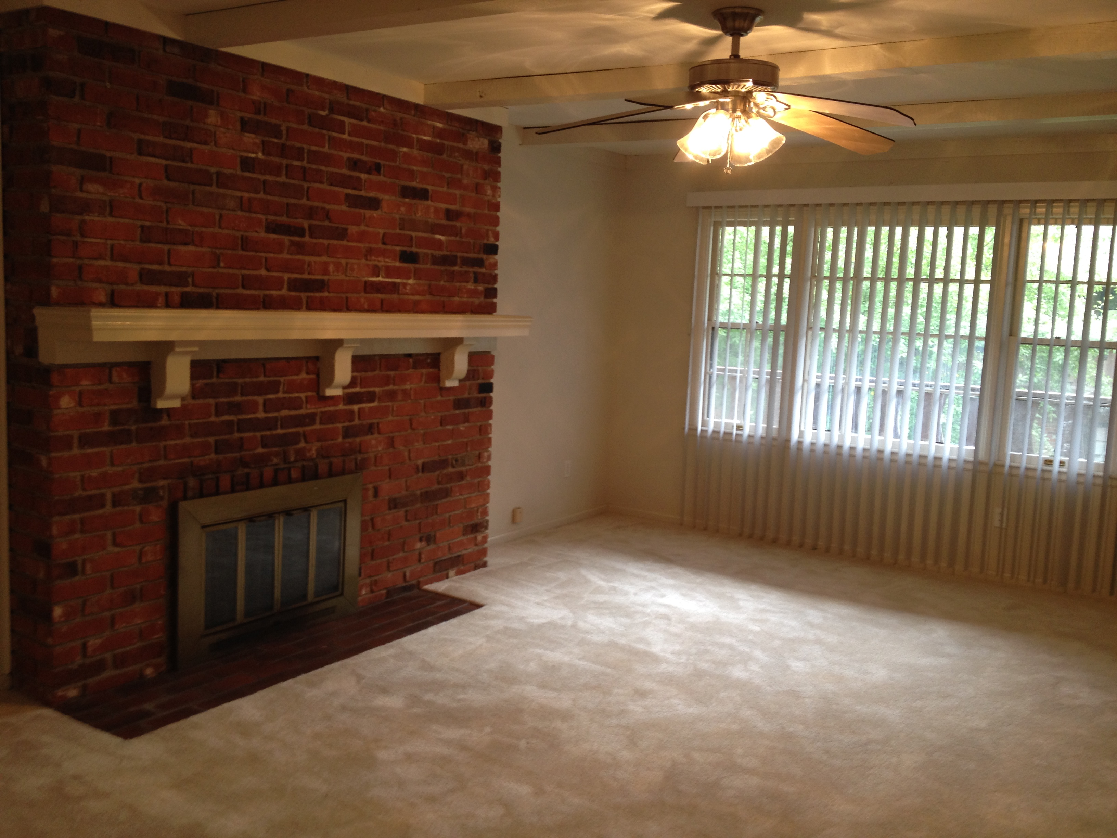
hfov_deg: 52.6
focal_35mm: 35
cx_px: 558
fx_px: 1129
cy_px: 419
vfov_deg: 40.7
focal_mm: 4.28
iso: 64
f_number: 2.4
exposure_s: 1/20
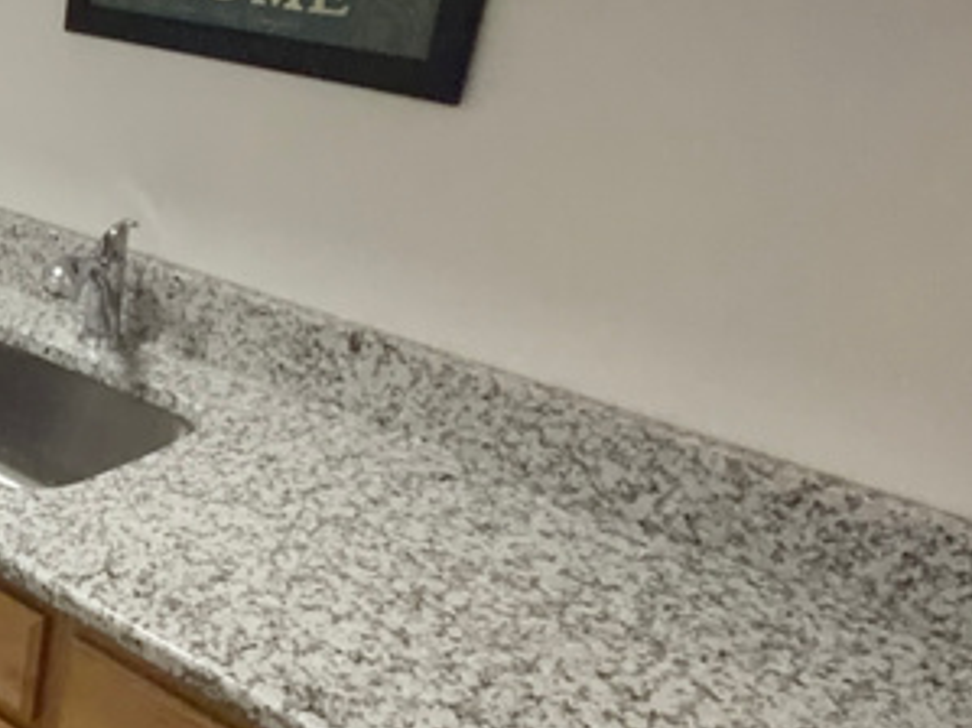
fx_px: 1347
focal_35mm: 48
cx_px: -221
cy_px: 374
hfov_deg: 32.2
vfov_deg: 30.2
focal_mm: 2.22
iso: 800
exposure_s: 1/100
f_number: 2.2
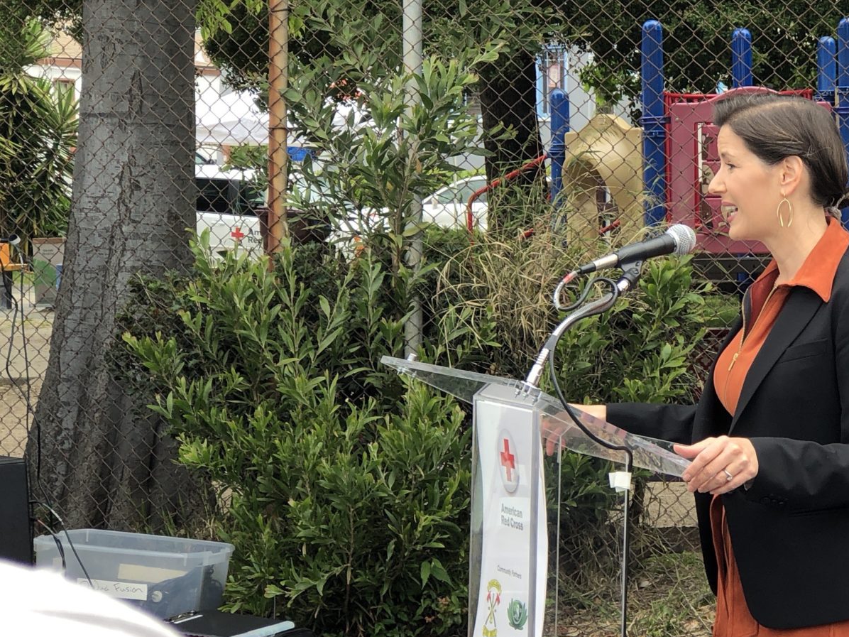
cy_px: 329
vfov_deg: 12.1
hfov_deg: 15.9
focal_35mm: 122
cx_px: 806
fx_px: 2992
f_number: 2.8
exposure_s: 1/149
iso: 20
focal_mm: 6.6
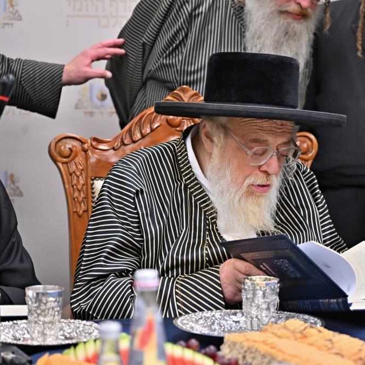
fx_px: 1575
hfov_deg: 13.2
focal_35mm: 132
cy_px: 182
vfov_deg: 13.2
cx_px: 255
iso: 640
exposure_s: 1/200
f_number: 4
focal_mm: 103
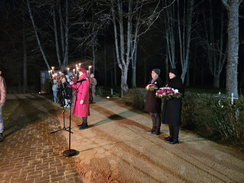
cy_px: 92
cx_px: 122
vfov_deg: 58.9
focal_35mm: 23
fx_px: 162
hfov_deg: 73.9
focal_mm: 6.3
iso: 1600
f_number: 1.7
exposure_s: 1/25
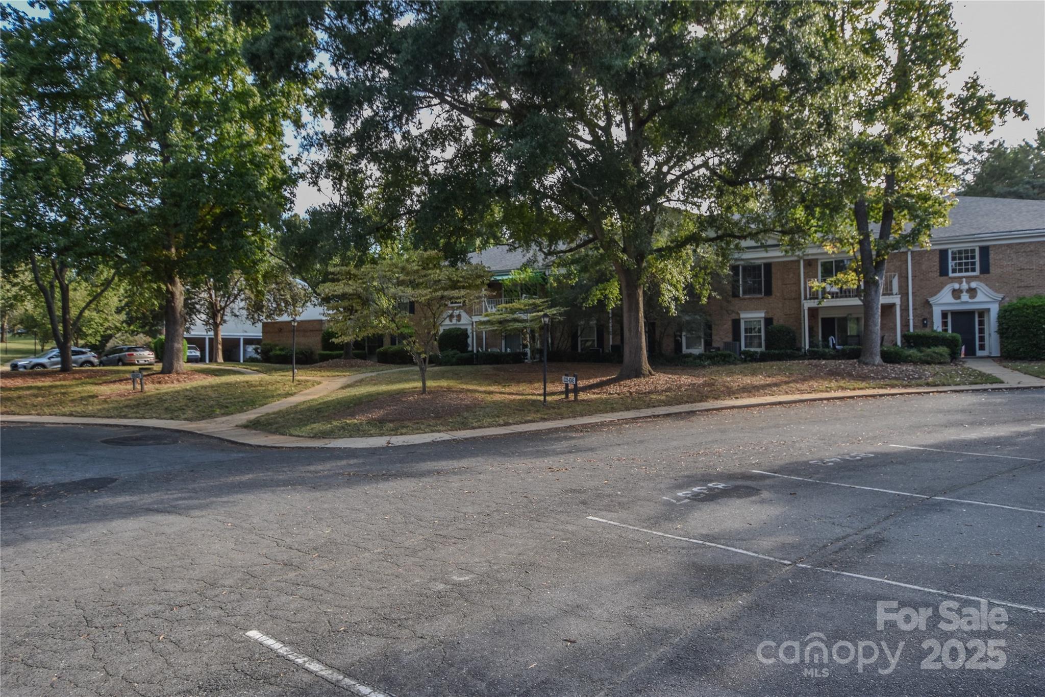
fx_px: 609
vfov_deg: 59.5
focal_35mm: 21
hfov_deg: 81.2
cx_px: 522
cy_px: 348
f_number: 5.6
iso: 180
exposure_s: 1/125
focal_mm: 14
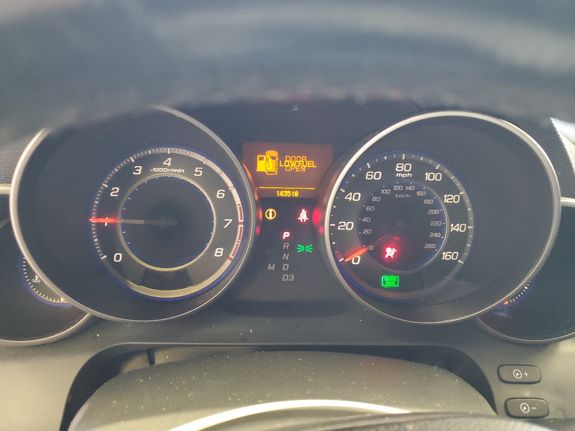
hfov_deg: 67.3
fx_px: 432
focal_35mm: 26
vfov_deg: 53.1
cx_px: 288
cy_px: 216
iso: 293
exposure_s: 1/17
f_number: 1.5
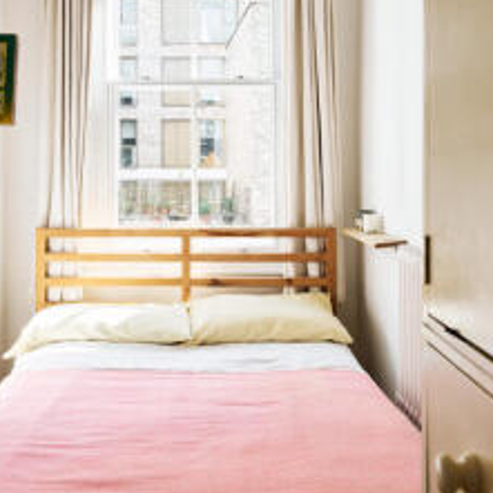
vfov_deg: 37.8
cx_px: 185
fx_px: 709
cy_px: 153
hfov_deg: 38.1
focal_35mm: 44
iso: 100
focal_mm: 24
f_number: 7.1
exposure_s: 1/100
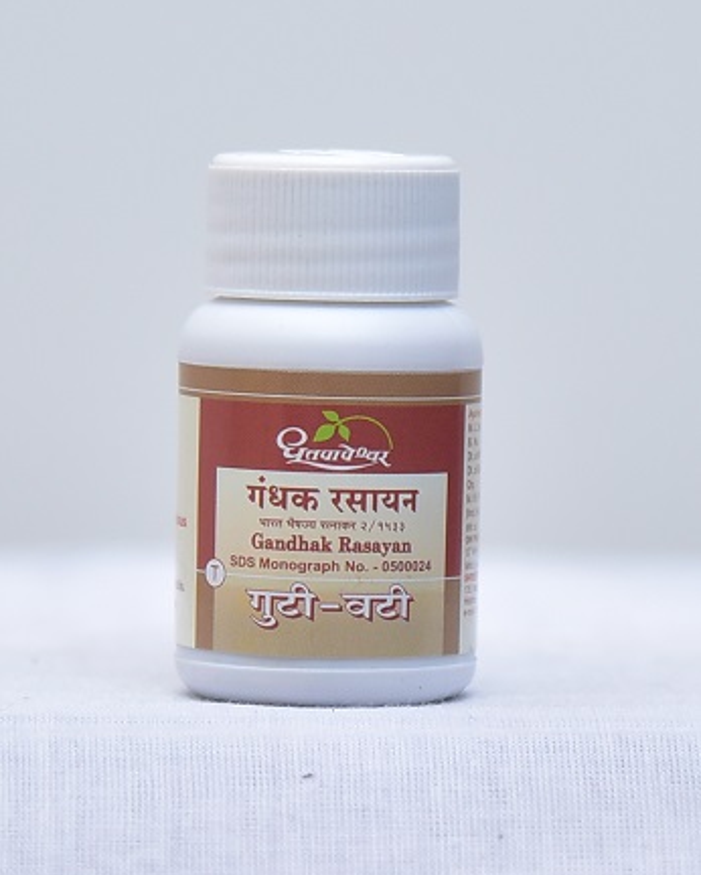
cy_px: 460
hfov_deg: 14.7
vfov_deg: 18.3
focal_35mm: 105
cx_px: 353
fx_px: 2721
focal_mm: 92
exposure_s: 1/125
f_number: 4
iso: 1250
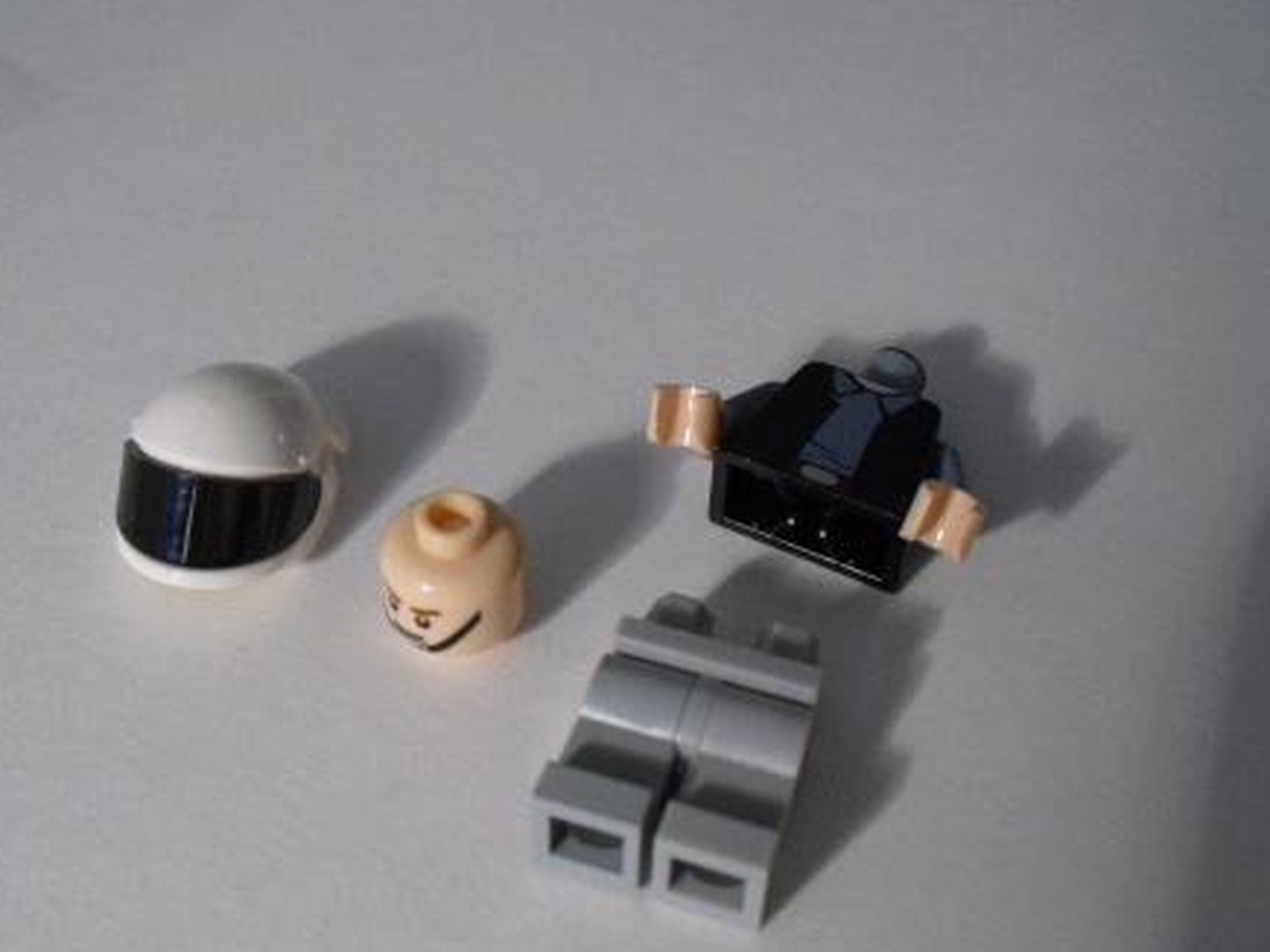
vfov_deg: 27.5
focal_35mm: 53
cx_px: 540
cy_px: 494
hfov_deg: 36.1
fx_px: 1944
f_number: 3.1
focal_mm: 6.3
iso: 400
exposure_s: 1/80
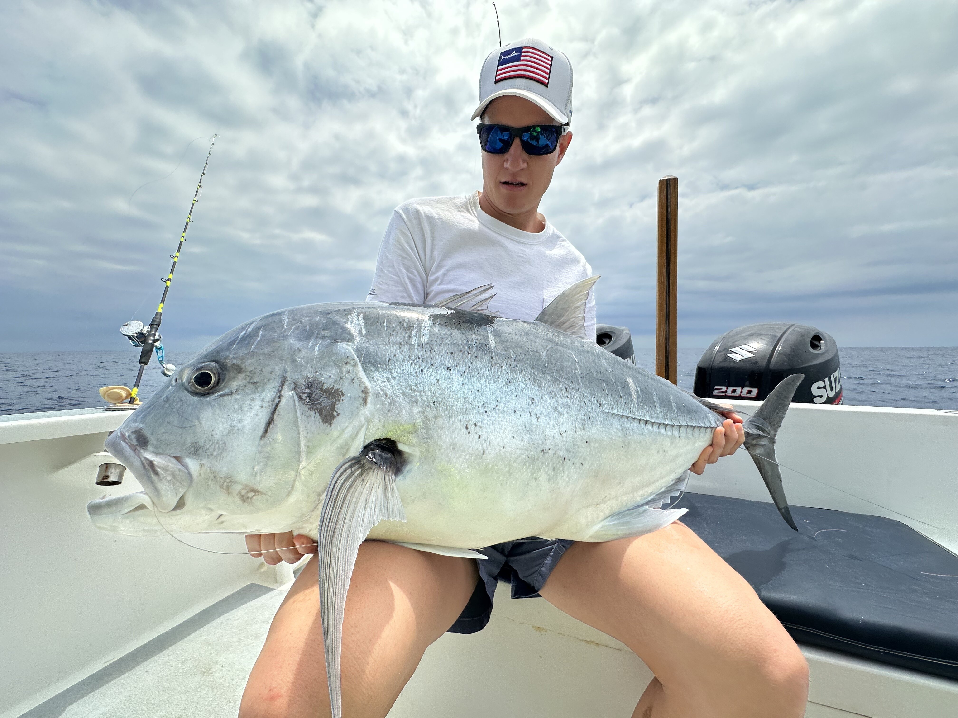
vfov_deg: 85.7
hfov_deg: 102.1
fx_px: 387
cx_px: 479
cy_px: 359
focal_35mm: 14
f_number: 2.2
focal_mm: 2.22
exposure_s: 1/4651
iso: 50
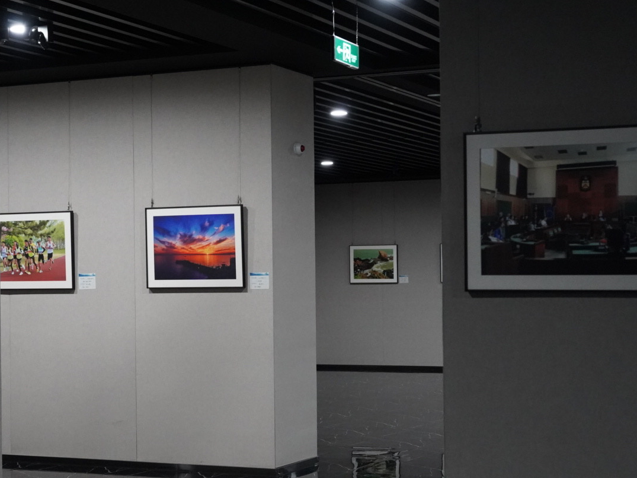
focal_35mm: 81
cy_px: 273
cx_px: 210
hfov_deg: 24.0
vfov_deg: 18.2
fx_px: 1490
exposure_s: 1/60
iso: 8000
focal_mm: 56
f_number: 5.6
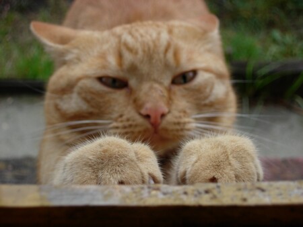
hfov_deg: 21.3
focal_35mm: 92
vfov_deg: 16.1
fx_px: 806
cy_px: 114
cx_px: 152
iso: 64
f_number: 4.3
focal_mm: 19.1
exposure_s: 1/209
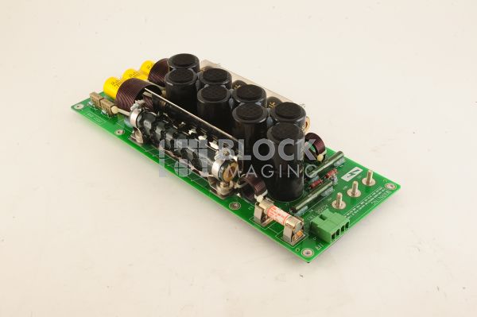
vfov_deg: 26.9
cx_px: 238
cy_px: 158
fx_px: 662
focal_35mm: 50
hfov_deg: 39.6
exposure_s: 1/160
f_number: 14
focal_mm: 50
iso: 1600
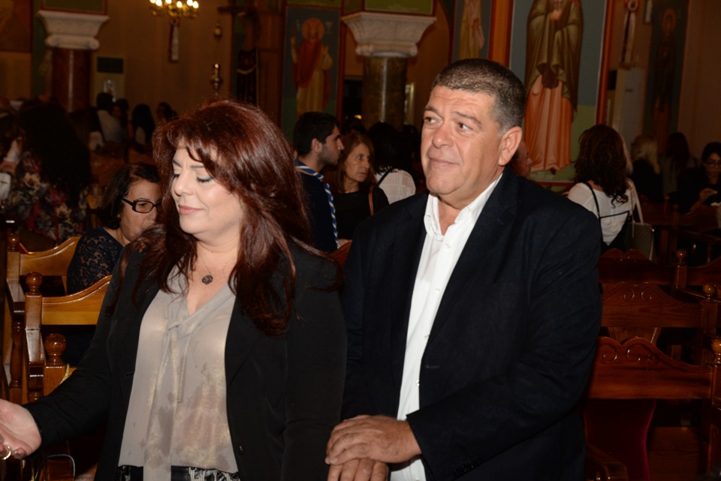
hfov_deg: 32.4
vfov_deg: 21.9
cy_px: 240
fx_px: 1242
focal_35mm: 62
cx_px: 360
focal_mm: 62
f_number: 8
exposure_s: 1/100
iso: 1250
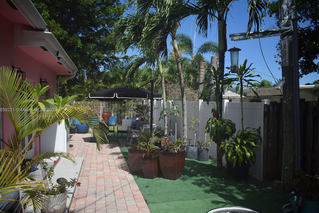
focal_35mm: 28
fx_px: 248
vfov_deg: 46.4
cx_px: 157
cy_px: 110
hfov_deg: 65.5
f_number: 3.5
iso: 100
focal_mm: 18
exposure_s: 1/1000
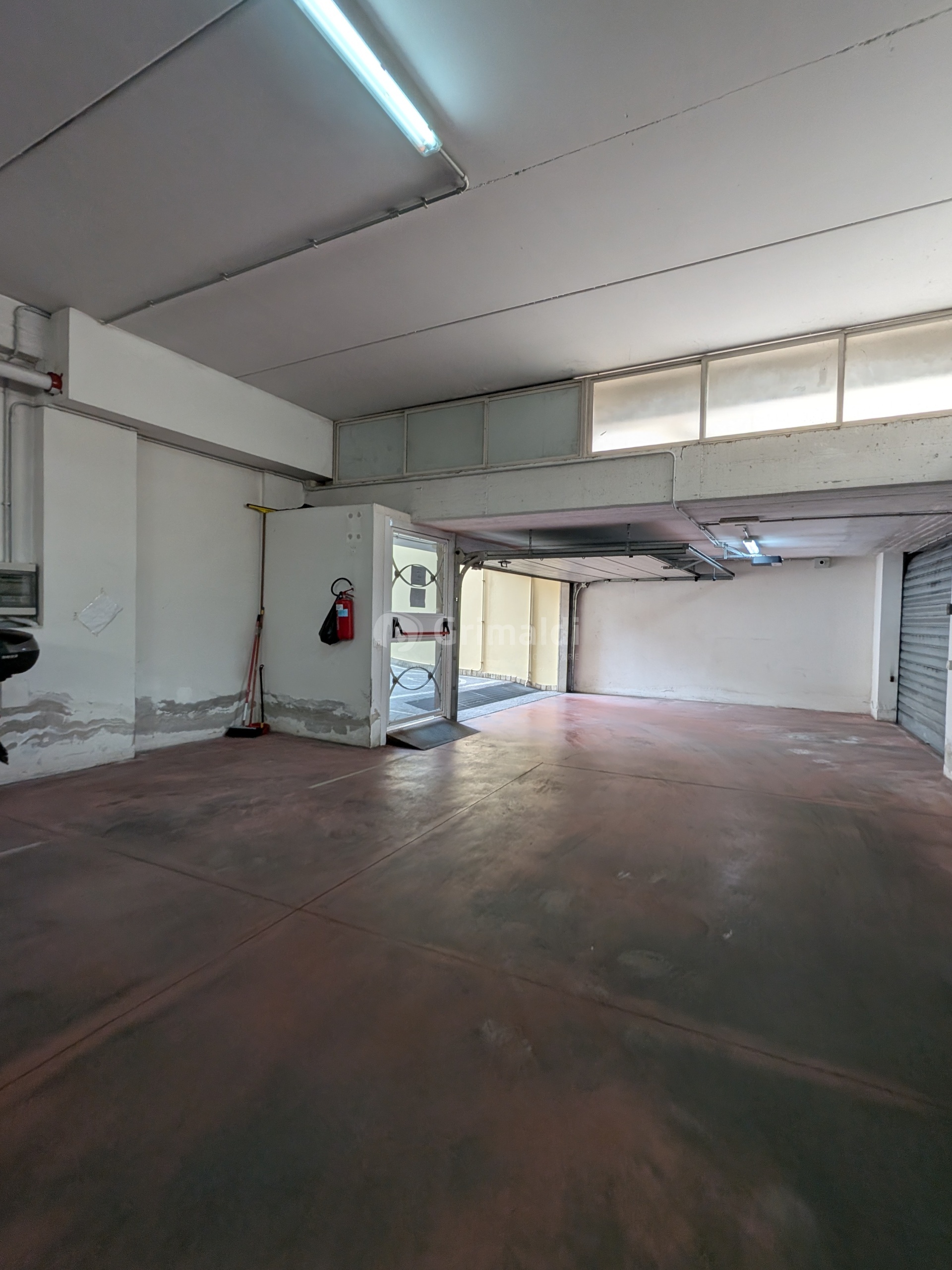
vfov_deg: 94.5
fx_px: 587
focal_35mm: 16
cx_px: 476
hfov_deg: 78.1
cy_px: 635
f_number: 2.2
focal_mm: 2.22
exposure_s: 1/50
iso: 56
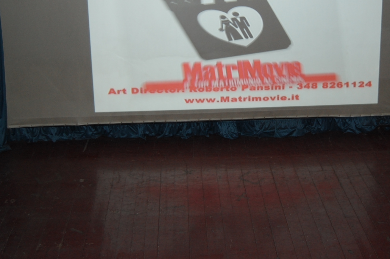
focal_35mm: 62
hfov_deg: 32.2
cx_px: 253
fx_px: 671
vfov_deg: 21.6
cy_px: 60
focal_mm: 24
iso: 400
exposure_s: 1/3
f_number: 4
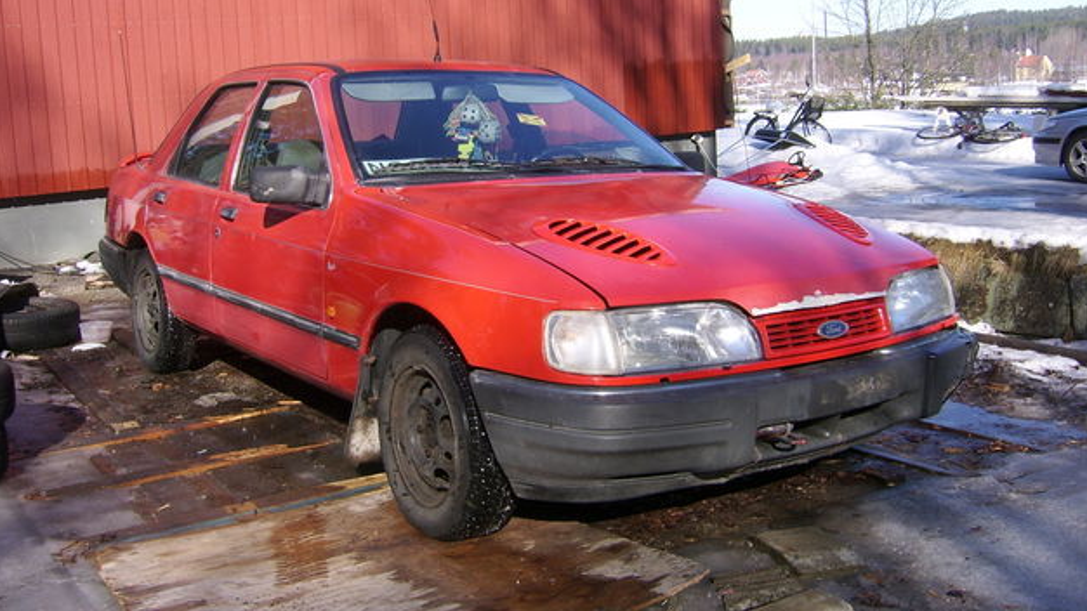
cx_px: 549
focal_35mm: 39
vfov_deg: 30.3
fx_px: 1124
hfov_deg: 51.6
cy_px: 236
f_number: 5.8
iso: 50
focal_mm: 5.95
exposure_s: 1/176
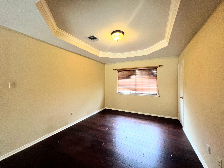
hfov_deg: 106.2
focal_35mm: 13
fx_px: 84
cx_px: 112
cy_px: 84
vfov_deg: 89.9
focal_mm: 1.57
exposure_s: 1/60
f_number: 1.8
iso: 320
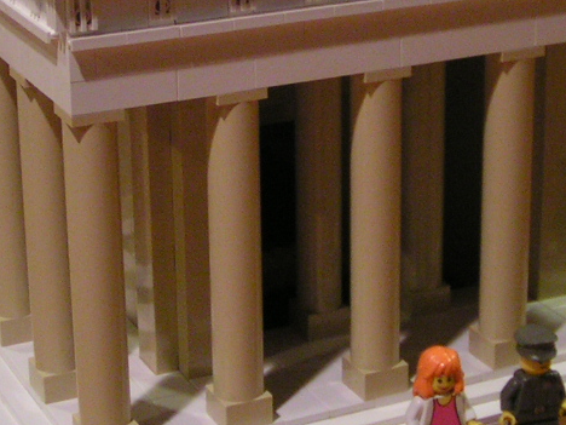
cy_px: 23
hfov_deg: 18.9
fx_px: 1700
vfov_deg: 14.1
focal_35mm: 104
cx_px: 239
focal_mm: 5.8
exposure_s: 1/20
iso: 200
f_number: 2.8
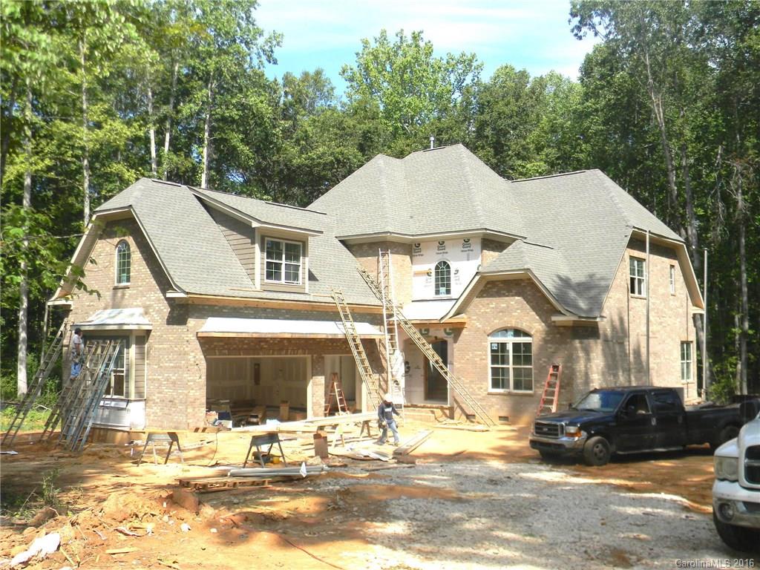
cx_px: 380
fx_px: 790
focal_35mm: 36
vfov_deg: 39.7
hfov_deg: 51.4
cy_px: 285
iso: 112
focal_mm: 6.4
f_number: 3.7
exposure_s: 1/660
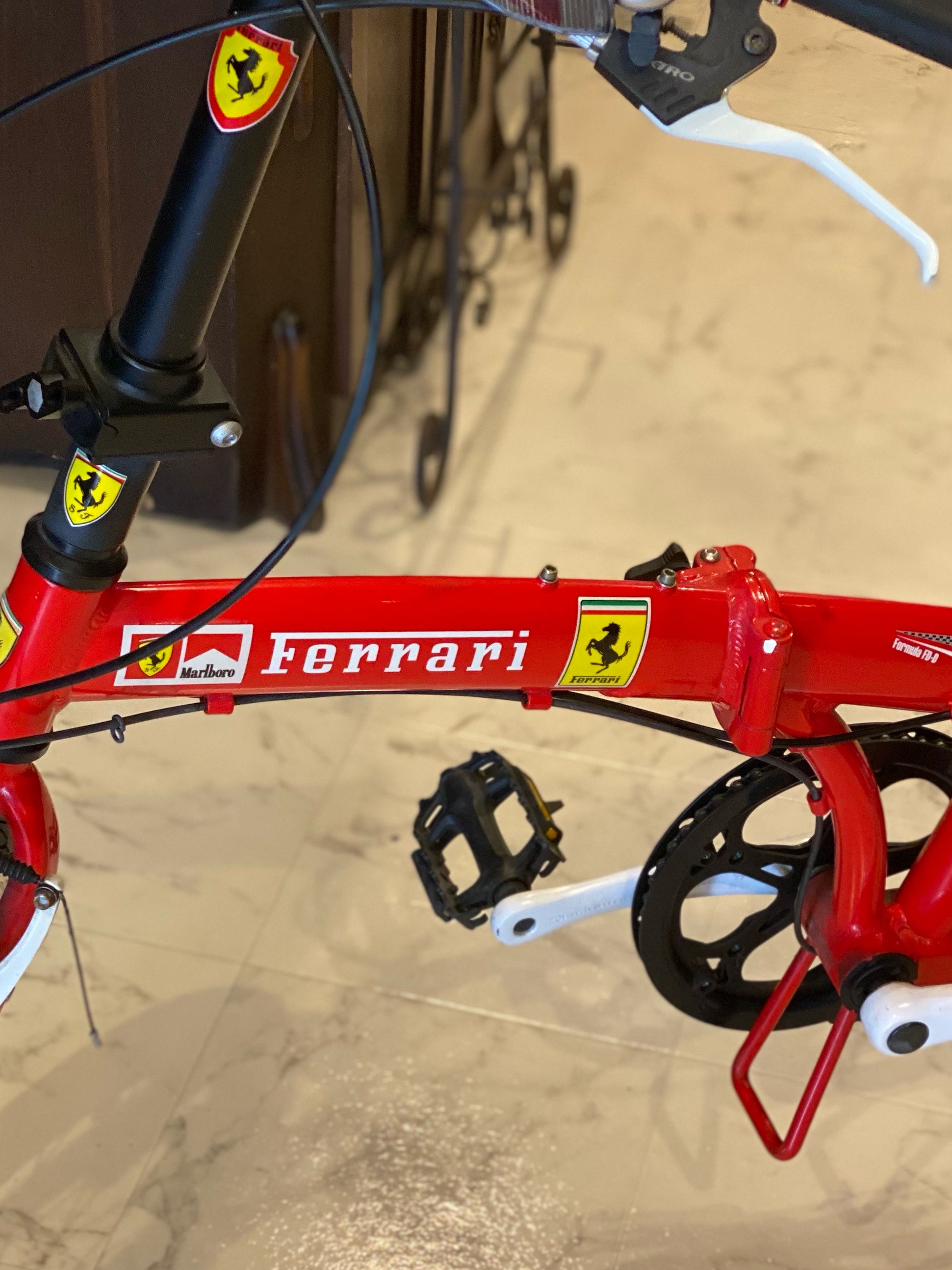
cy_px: 580
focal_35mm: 81
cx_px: 529
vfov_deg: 24.1
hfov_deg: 18.2
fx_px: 2970
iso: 200
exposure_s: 1/40
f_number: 2
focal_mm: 6
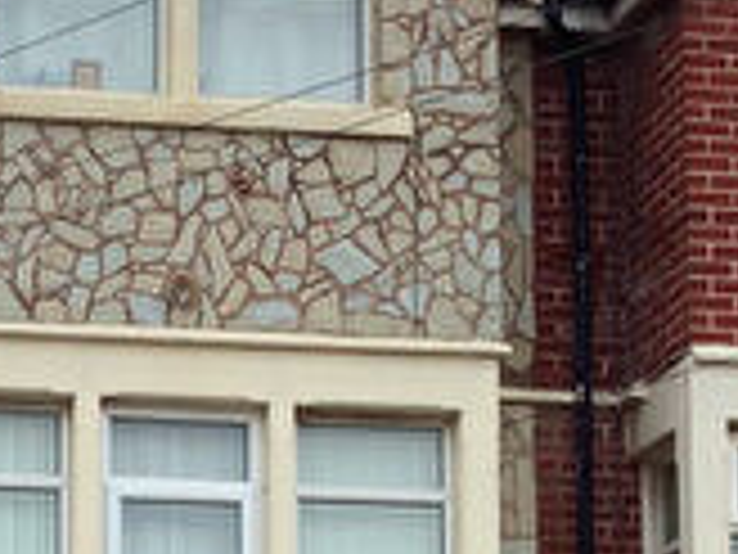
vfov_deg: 10.7
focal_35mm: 132
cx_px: -180
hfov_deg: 14.4
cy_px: 926
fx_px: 2814
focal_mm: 3.3
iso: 25
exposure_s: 1/197
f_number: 2.4
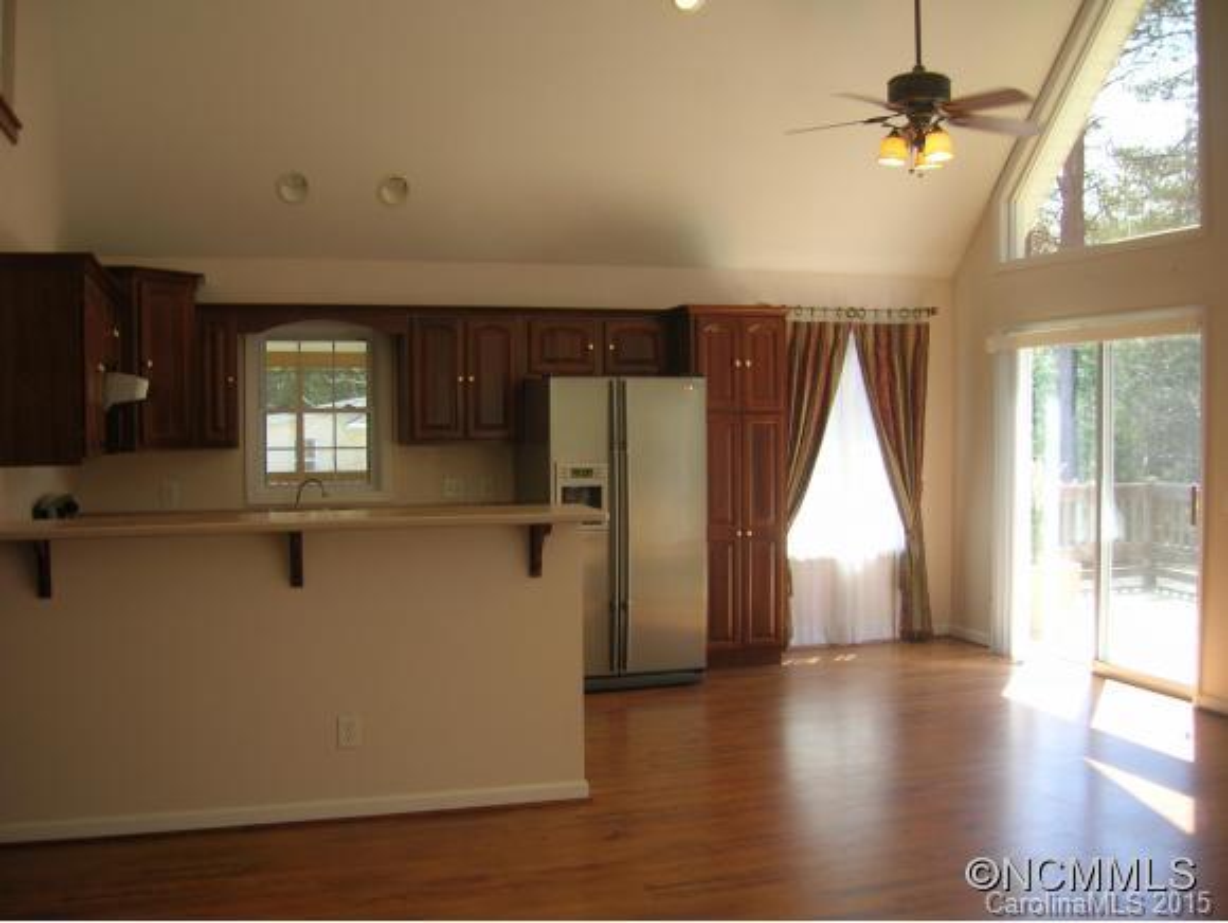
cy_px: 462
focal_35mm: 34
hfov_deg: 53.9
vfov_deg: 41.8
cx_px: 614
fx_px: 1207
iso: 50
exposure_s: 1/33.6
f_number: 2.9
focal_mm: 5.7
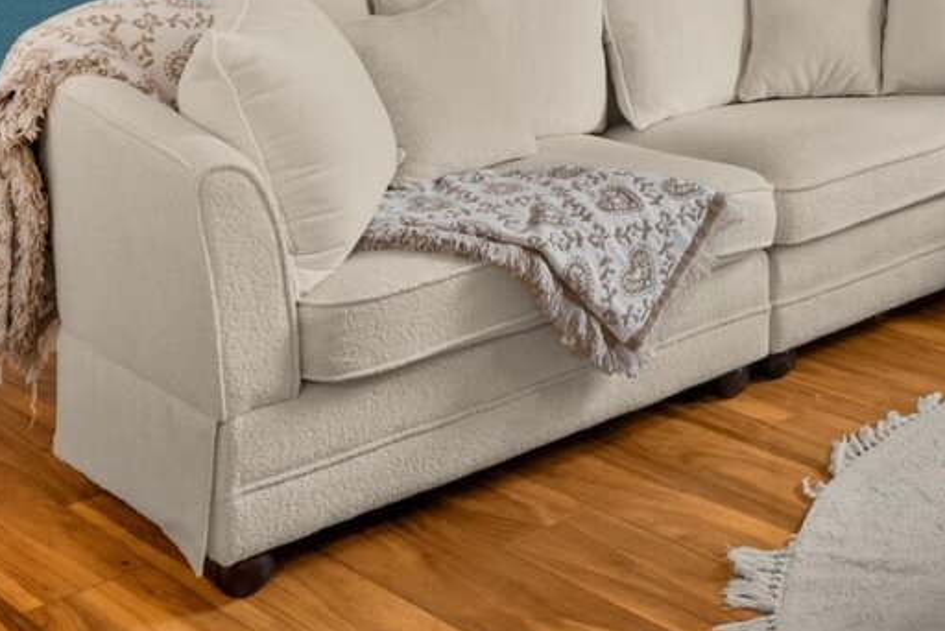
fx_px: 1366
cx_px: 1104
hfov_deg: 32.3
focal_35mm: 52
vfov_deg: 23.7
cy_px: -126
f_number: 7.1
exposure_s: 1/13
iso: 1000
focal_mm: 19
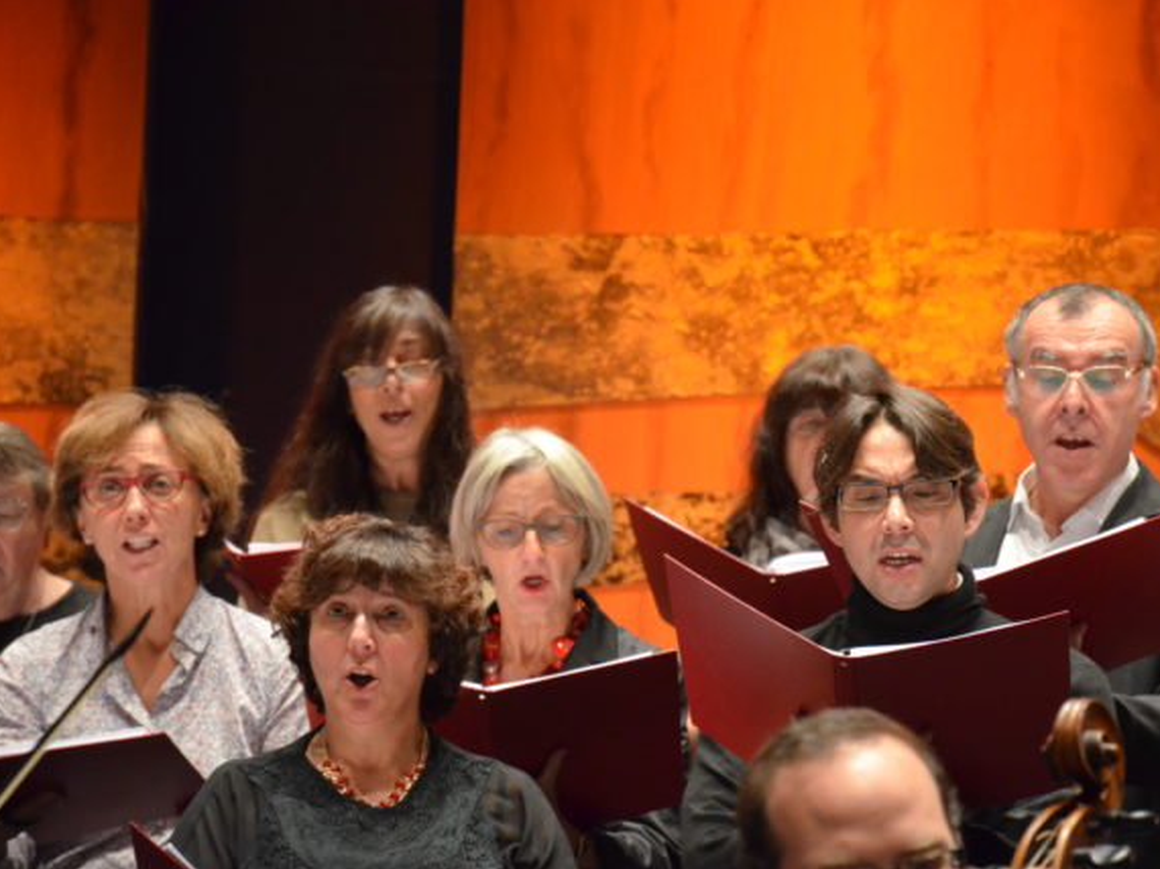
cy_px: 432
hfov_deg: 8.6
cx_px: 649
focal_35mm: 230
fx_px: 7704
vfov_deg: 6.5
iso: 3200
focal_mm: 140
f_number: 5.6
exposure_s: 1/80
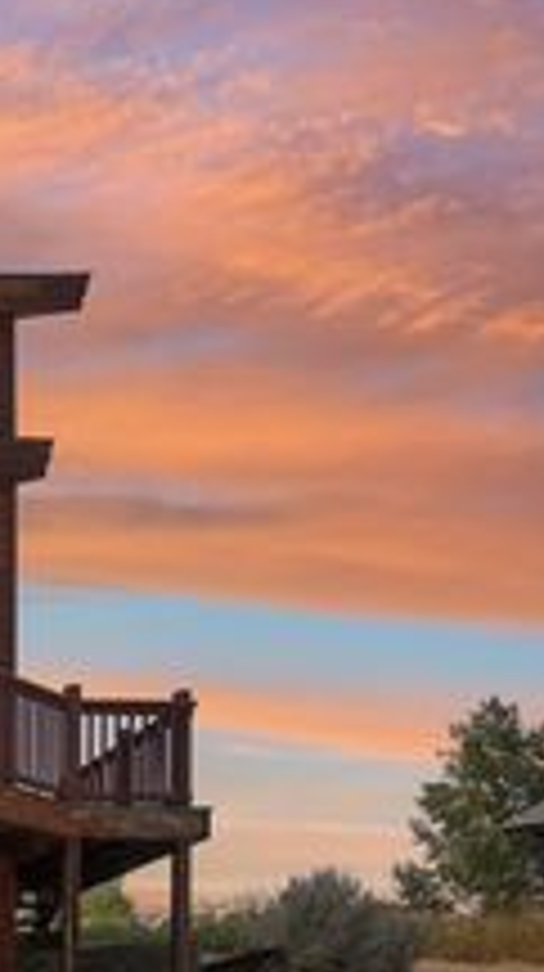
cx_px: -548
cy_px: 614
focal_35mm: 51
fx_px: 1312
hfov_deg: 17.1
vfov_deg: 40.3
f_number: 8
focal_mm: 14
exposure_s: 1/250
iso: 100
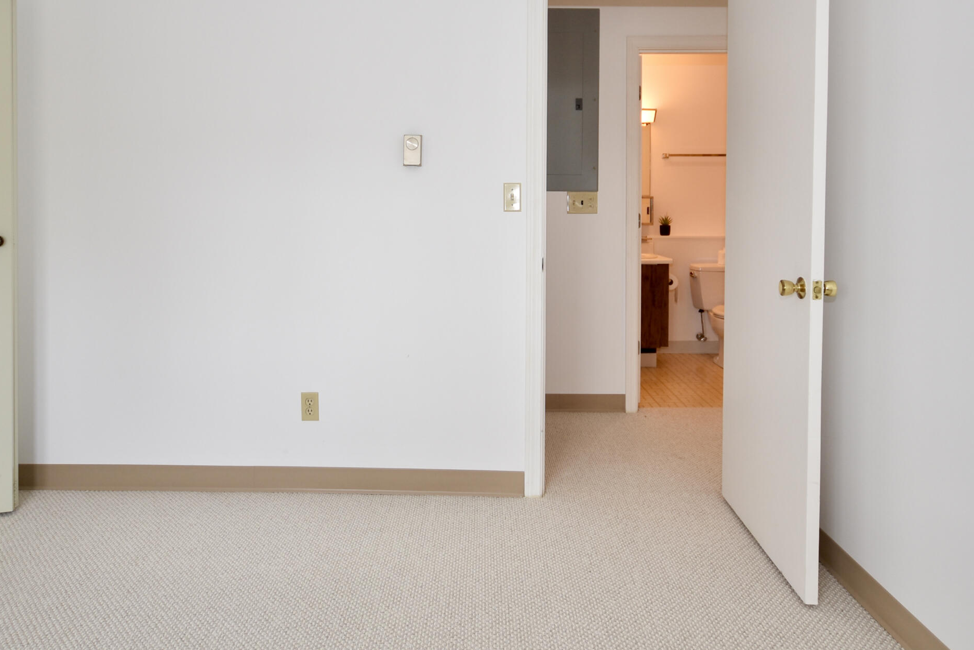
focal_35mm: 24
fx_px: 649
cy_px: 220
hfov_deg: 73.7
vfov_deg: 52.2
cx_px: 482
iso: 220
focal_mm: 10
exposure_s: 1/60
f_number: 4
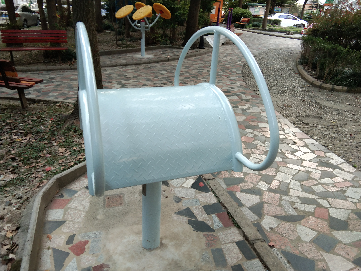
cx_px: 180
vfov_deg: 45.4
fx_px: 323
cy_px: 136
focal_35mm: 31
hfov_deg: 58.4
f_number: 2.2
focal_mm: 3.69
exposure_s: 1/50
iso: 100
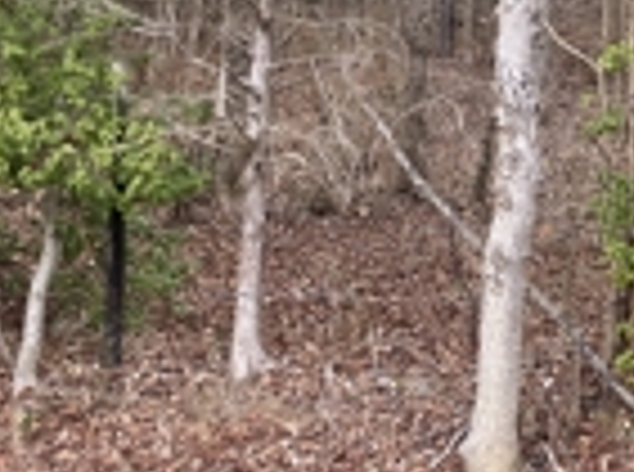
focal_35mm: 74
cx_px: 679
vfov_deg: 18.2
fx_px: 1352
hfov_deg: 24.8
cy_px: -171
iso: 50
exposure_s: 1/121
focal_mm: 4.25
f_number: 1.8
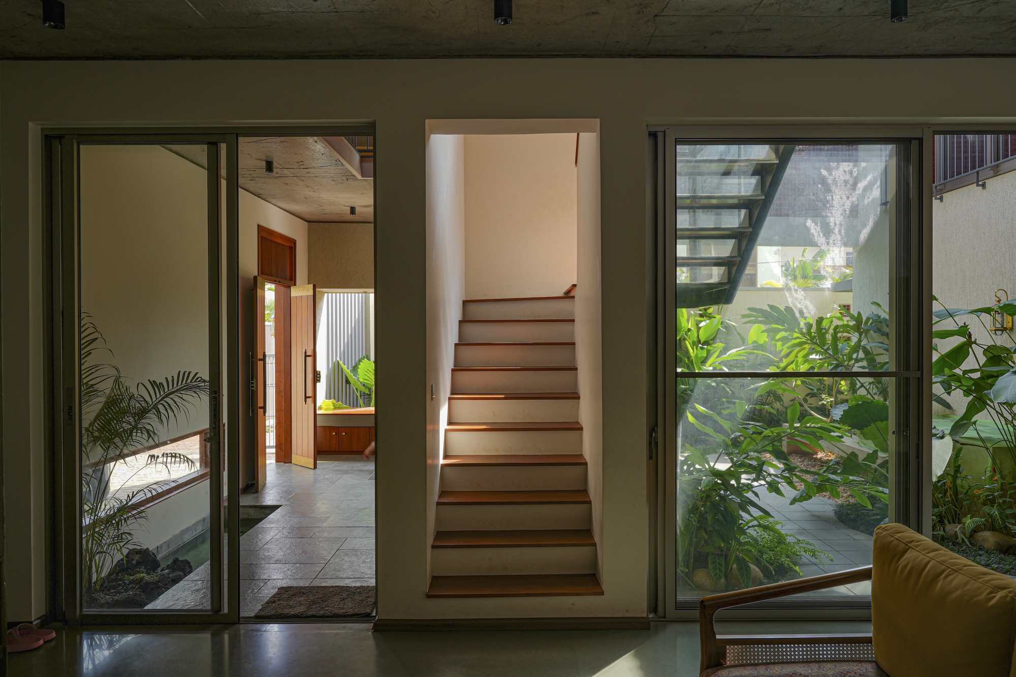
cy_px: 338
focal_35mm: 24
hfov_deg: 73.7
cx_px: 508
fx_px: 677
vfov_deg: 53.1
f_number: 9
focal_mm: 24
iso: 50
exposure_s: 1/13
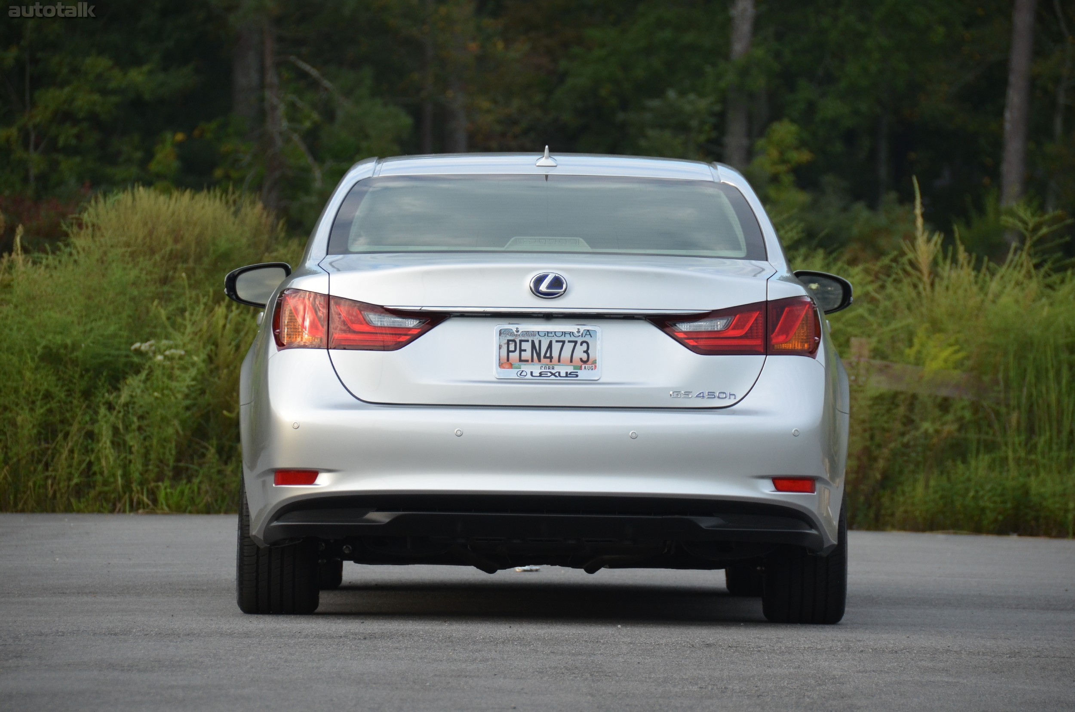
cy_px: 356
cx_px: 538
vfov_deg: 6.1
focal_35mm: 225
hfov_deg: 9.2
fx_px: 6705
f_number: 5.6
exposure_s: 1/640
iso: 800
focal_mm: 150
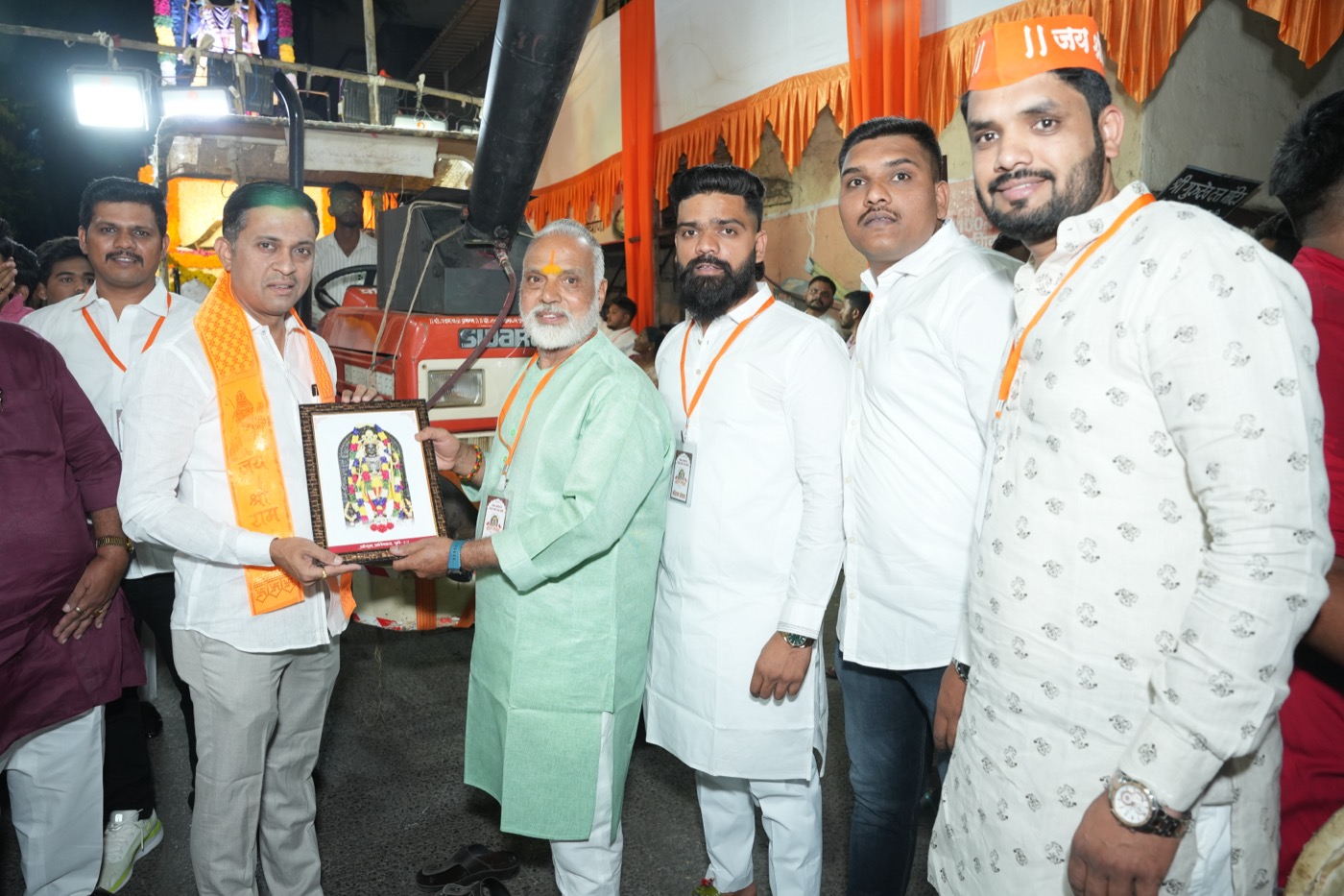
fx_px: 896
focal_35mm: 24
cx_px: 672
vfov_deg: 53.1
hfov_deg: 73.8
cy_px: 448
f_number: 5
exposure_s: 1/160
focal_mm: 24
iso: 1000
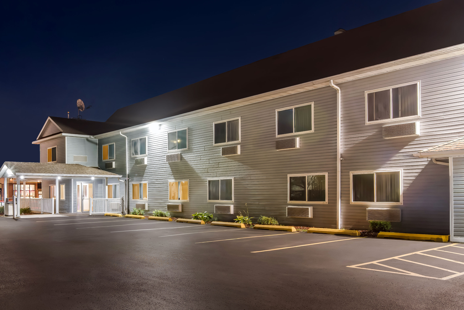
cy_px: 155
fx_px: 271
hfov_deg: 81.2
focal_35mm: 21
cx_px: 232
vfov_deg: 59.5
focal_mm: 21
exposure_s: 10
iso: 320
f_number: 10
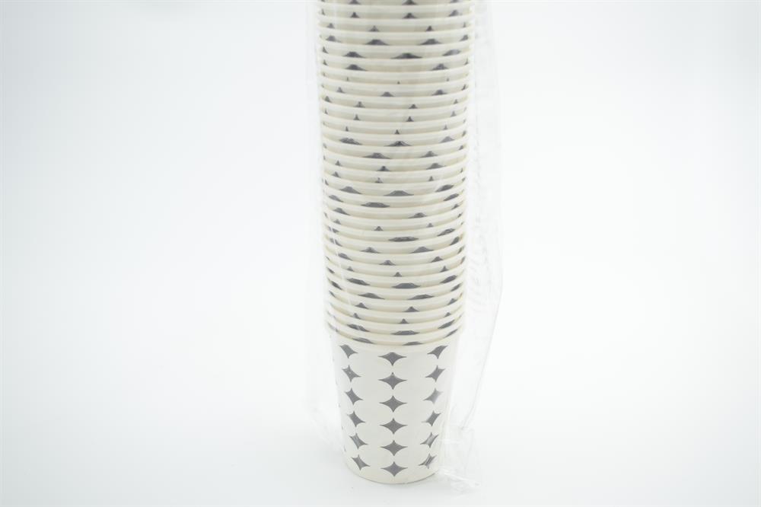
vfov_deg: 29.8
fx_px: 951
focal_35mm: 45
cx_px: 380
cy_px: 254
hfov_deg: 43.6
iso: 100
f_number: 4.5
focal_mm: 30
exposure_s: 1/60
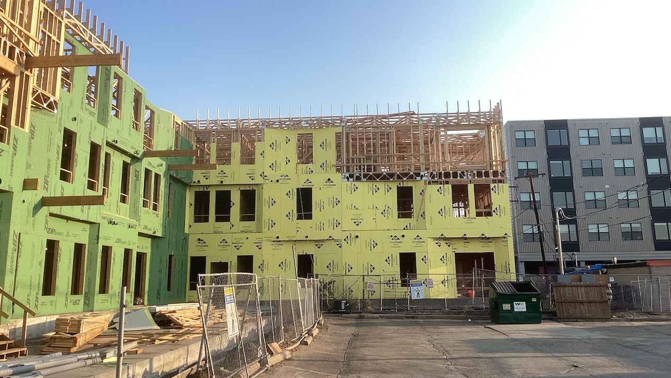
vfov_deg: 34.5
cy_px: 152
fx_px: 605
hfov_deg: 58.0
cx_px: 334
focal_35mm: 34
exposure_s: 1/274
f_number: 2.4
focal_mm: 3.3
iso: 25
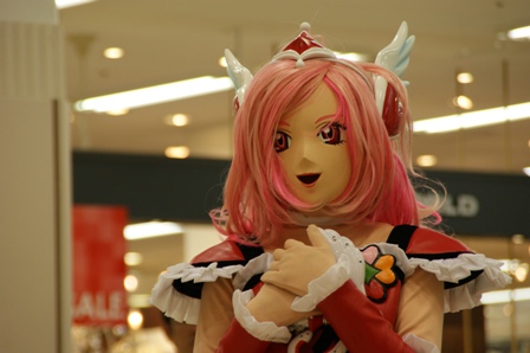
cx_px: 265
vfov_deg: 4.6
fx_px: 4413
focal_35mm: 300
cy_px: 176
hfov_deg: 6.9
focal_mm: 200
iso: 400
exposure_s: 1/80
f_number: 6.3
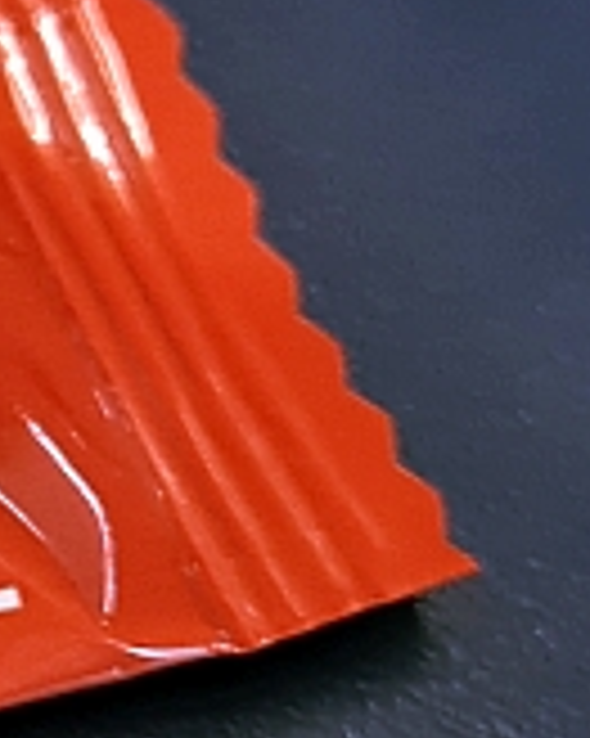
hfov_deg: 10.8
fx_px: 2709
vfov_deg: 15.5
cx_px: -775
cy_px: 351
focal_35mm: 124
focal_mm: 5.4
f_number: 1.8
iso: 640
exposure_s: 1/50
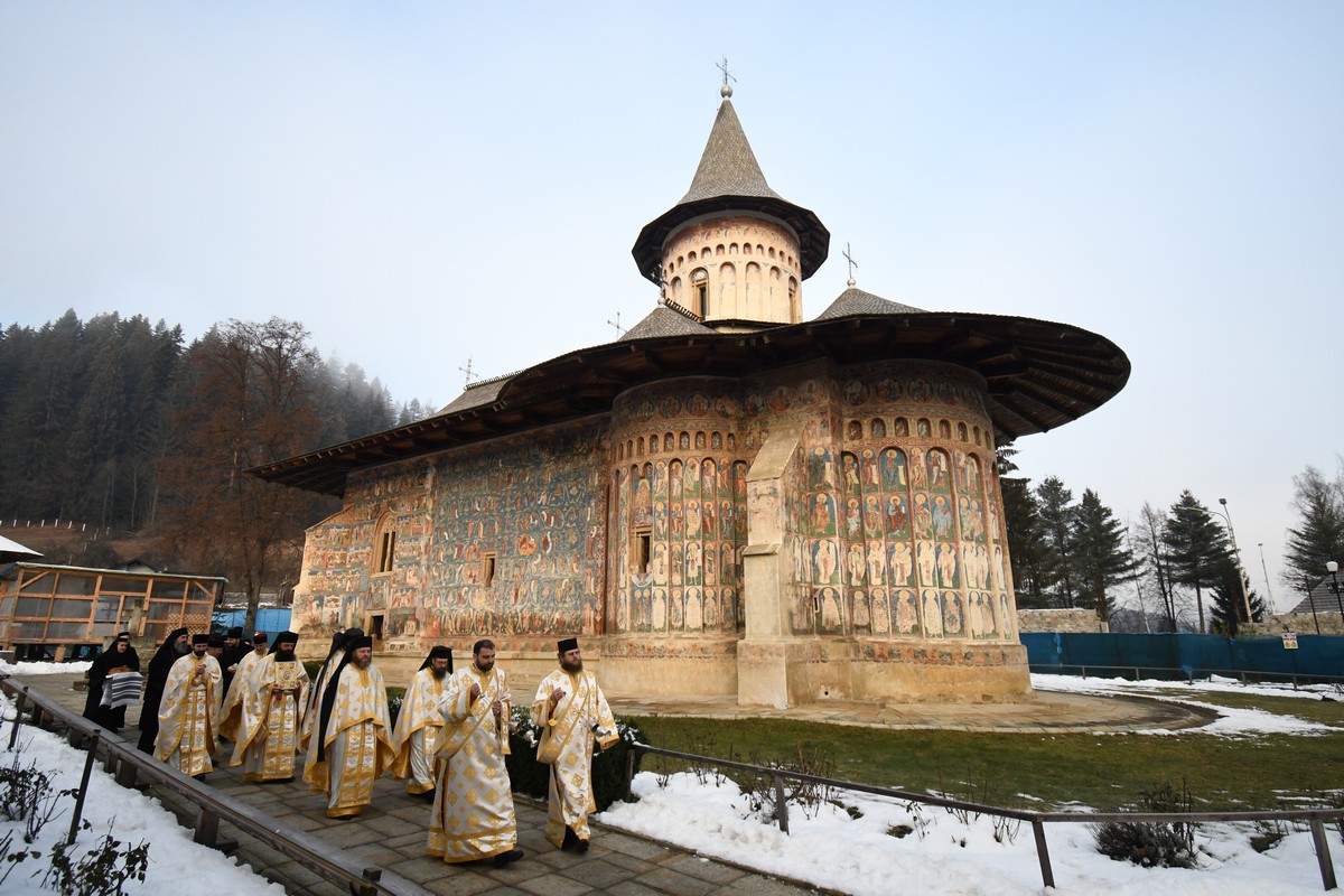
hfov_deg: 86.9
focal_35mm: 19
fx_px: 709
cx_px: 672
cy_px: 448
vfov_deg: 64.6
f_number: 4.8
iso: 1000
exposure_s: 1/1000
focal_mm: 13
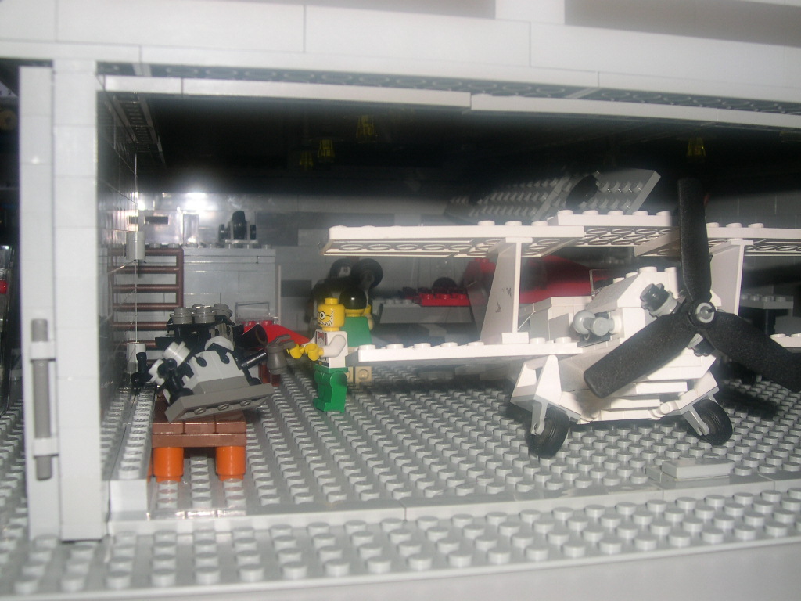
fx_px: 879
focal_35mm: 38
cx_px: 400
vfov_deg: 37.7
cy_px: 300
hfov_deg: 49.0
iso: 100
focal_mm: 8
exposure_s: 1/60
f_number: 7.6
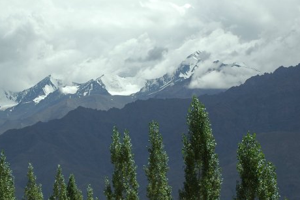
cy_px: 112
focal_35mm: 183
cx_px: 74
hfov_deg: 11.2
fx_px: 1525
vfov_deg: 7.5
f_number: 11
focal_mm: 78
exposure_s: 1/400
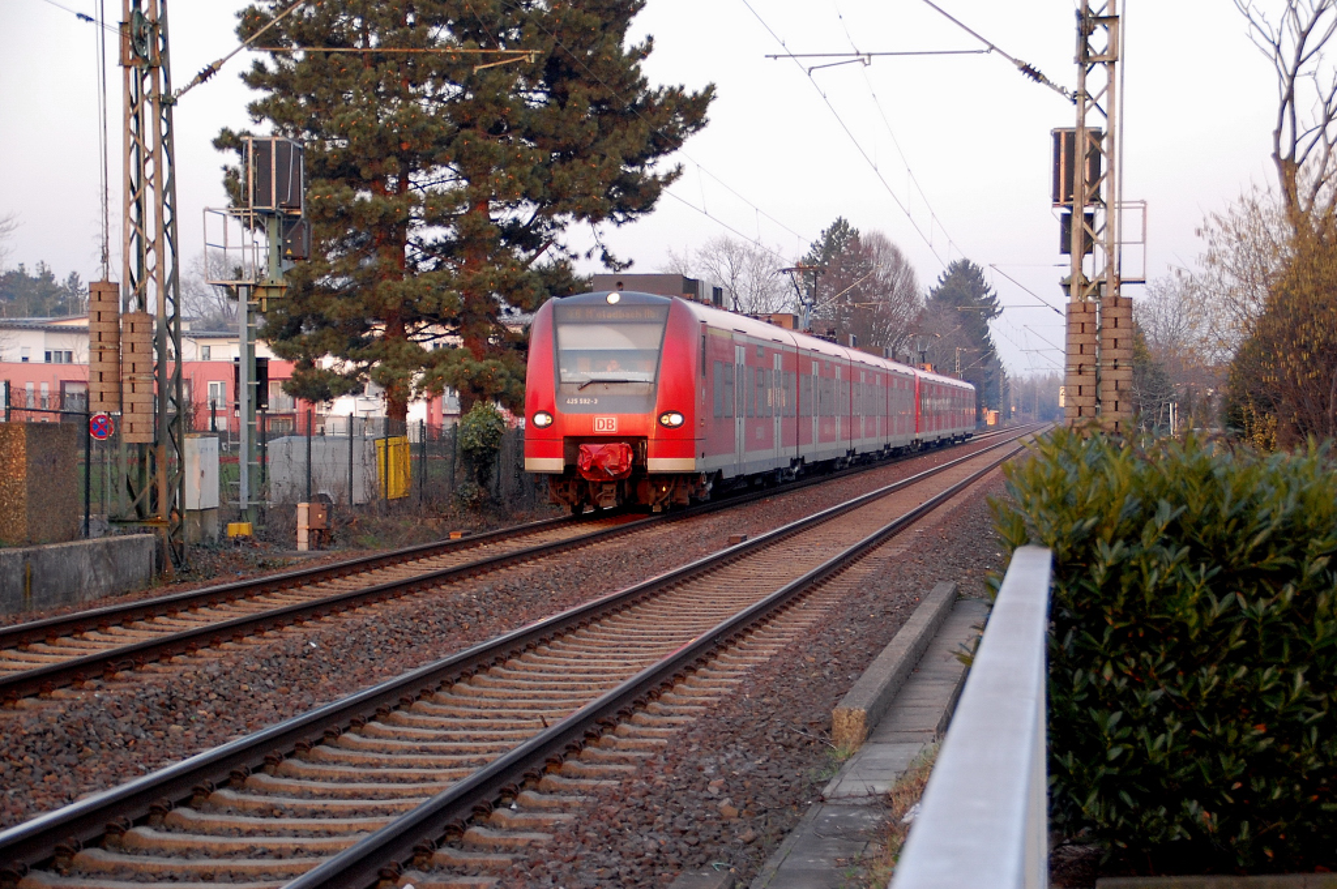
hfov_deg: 26.0
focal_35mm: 78
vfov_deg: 17.5
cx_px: 668
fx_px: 2894
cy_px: 444
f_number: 5
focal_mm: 52
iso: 800
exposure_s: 1/160
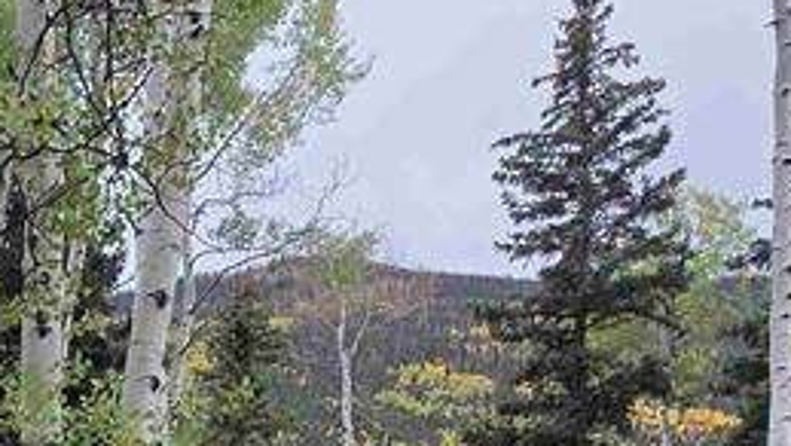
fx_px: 1175
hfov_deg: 32.0
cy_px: 666
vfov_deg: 18.9
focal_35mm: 56
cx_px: -119
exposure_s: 1/296
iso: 40
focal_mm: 2.2
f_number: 1.9
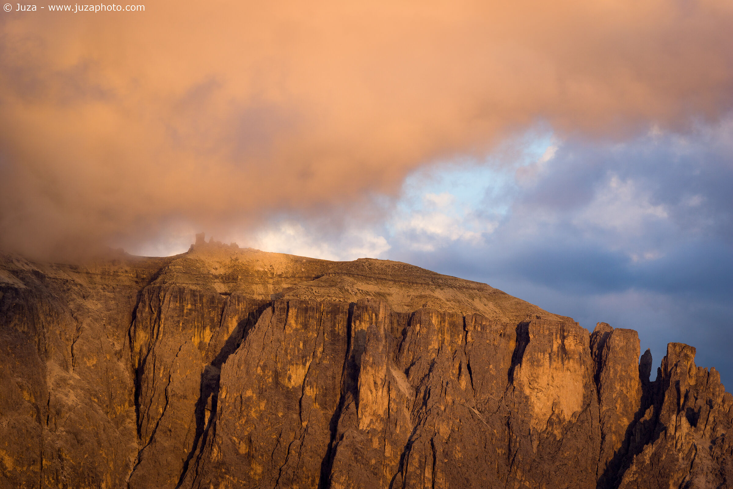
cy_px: 244
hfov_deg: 13.0
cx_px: 366
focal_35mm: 158
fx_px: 3207
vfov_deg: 8.7
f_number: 8
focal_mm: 105
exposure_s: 1/50
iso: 100
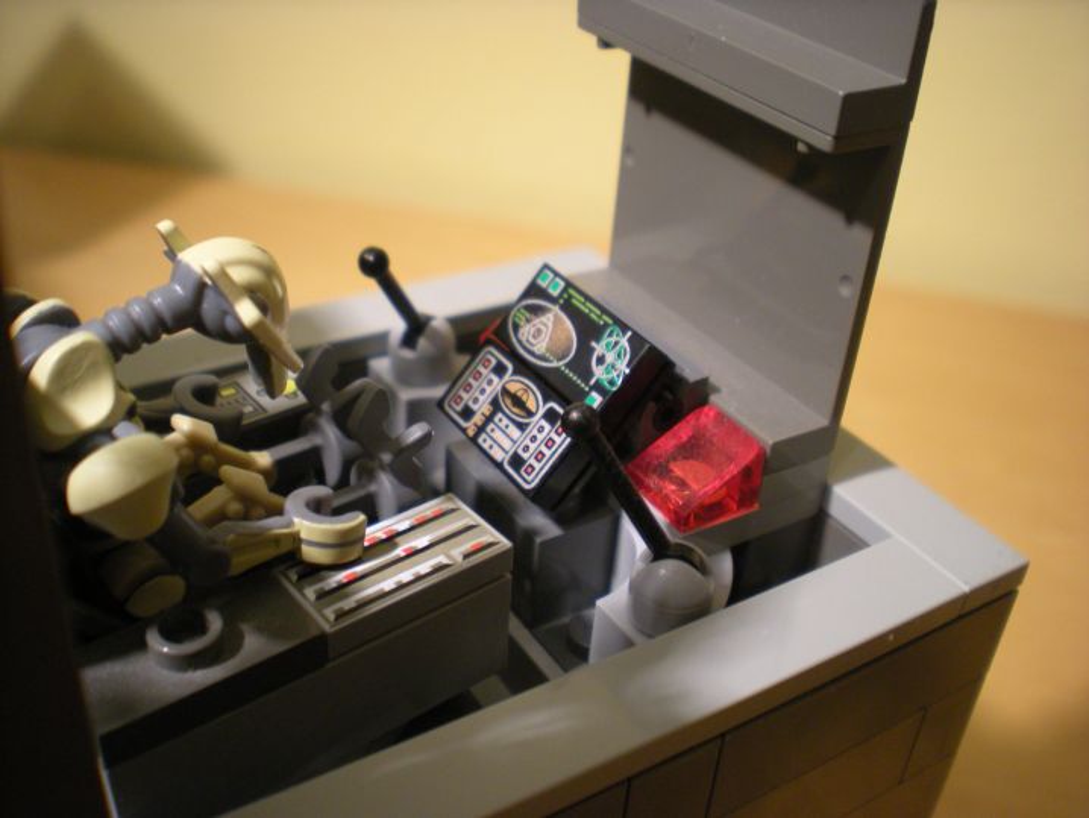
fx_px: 1196
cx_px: 544
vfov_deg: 37.7
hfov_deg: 49.0
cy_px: 409
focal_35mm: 38
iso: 200
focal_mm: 6.3
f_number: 3.1
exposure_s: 1/26.8
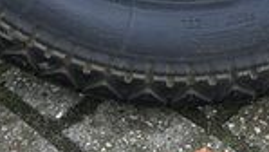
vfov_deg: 9.2
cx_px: 195
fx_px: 799
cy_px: -262
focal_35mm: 112
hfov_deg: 19.0
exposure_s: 1/745
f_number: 1.78
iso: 80
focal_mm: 6.86
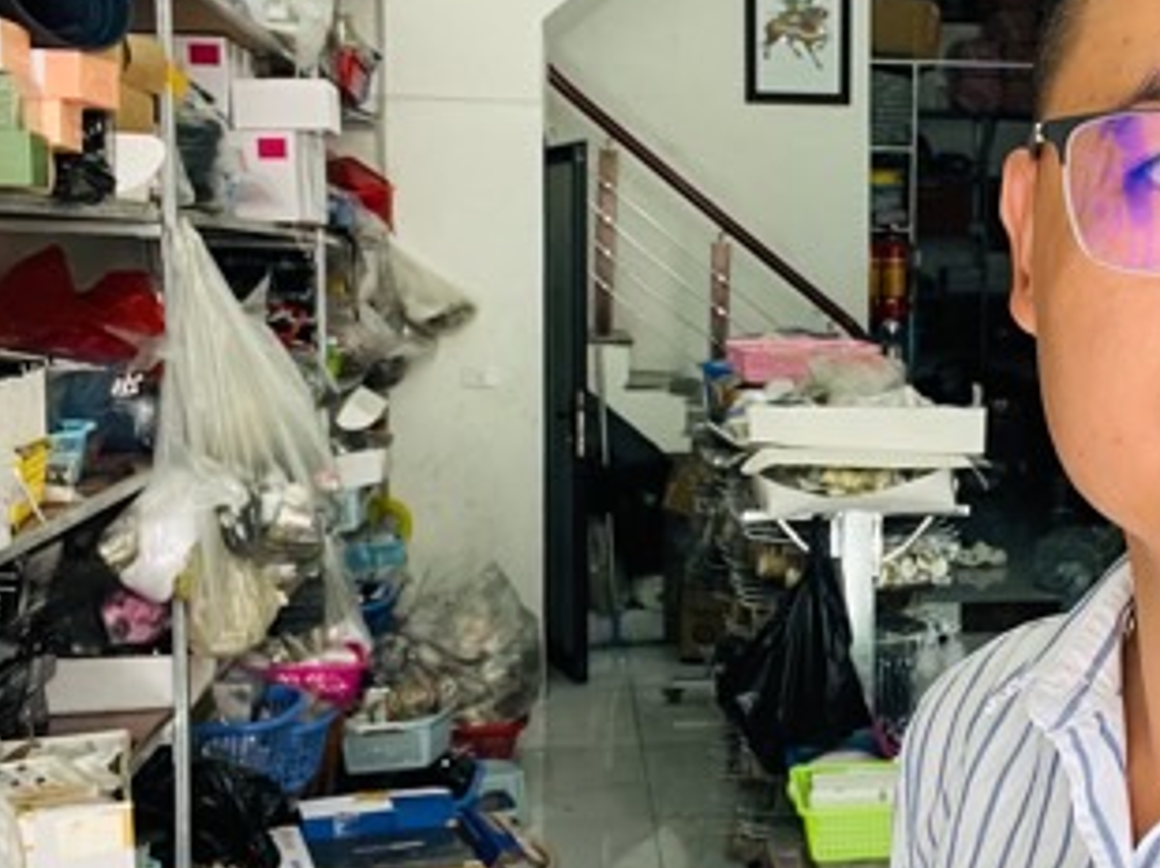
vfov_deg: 28.0
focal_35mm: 52
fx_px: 1741
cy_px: 387
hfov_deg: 36.0
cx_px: 876
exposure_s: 1/60
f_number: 2.2
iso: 100
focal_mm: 2.71
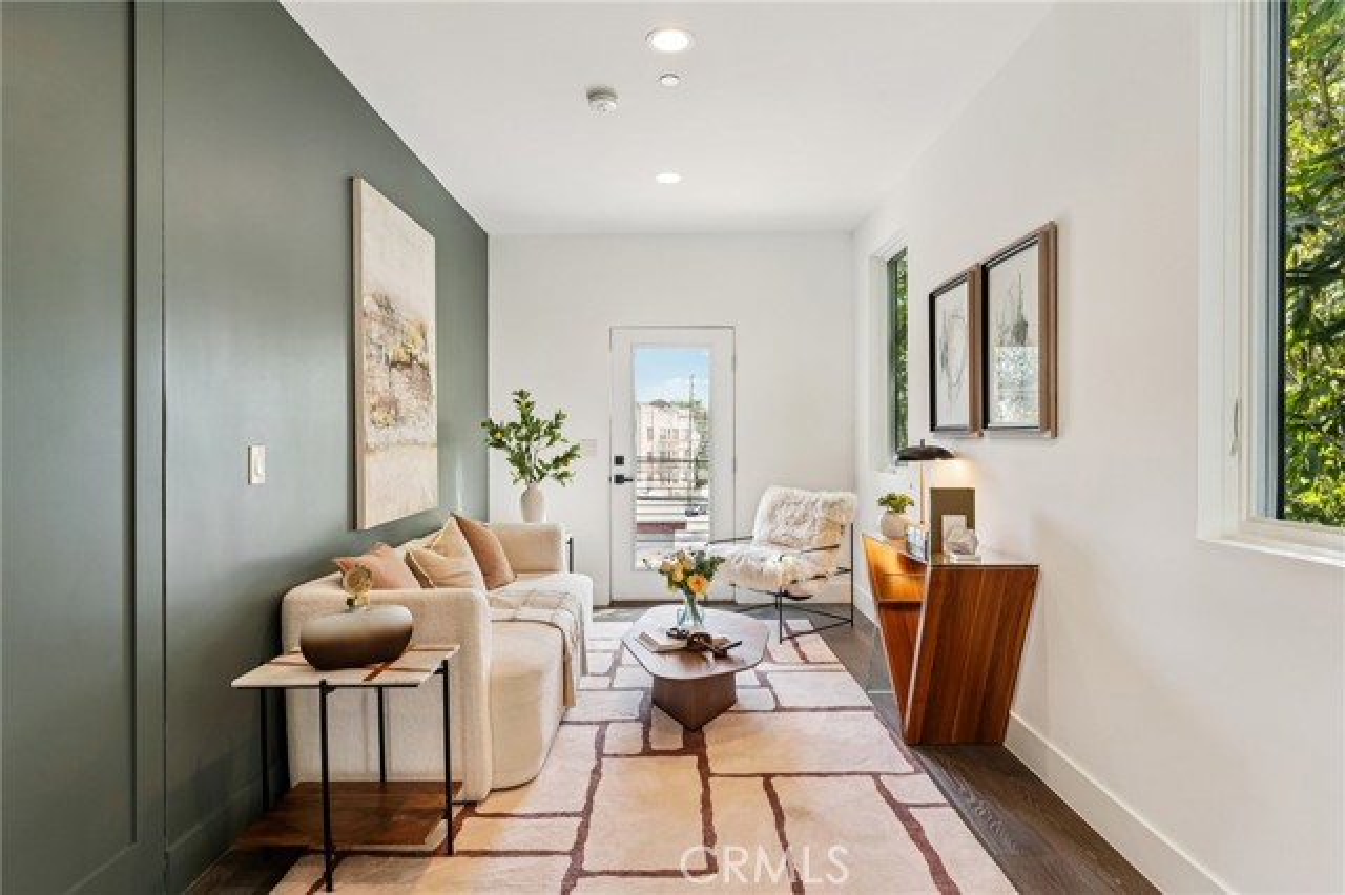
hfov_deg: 84.0
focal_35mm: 20
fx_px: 747
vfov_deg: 61.9
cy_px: 448
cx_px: 672
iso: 400
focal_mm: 20
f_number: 8
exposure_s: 1/25
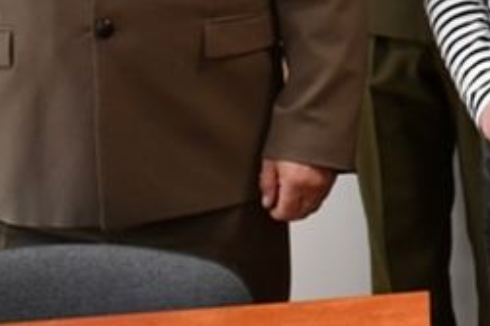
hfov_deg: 13.2
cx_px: 1047
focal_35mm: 129
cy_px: -219
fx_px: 1755
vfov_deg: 10.1
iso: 800
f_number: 3.5
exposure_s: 1/200
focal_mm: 18
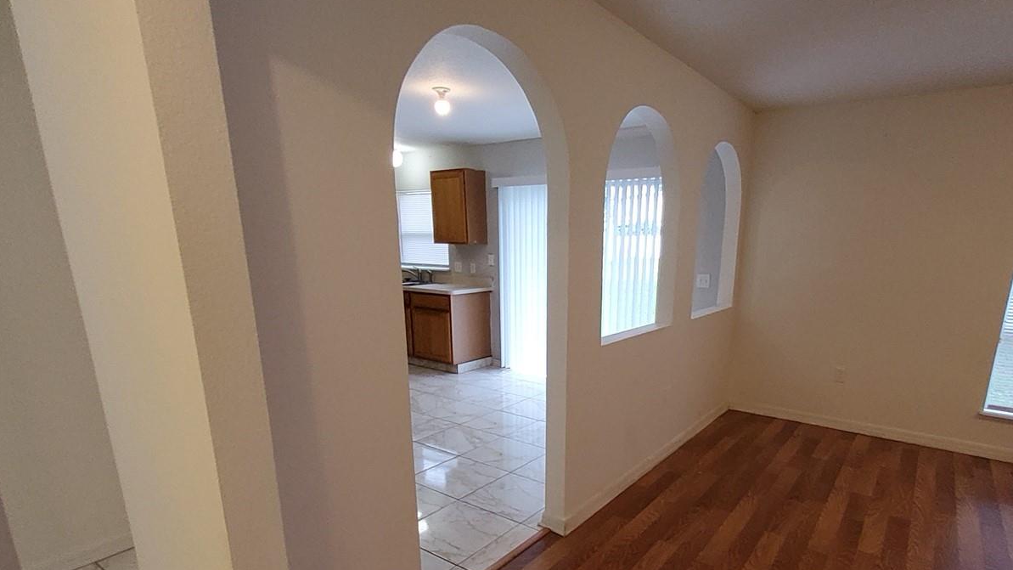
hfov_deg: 89.2
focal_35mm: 19
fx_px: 510
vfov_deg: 57.4
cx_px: 565
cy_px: 368
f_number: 2.2
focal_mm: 1.13
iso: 125
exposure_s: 1/60
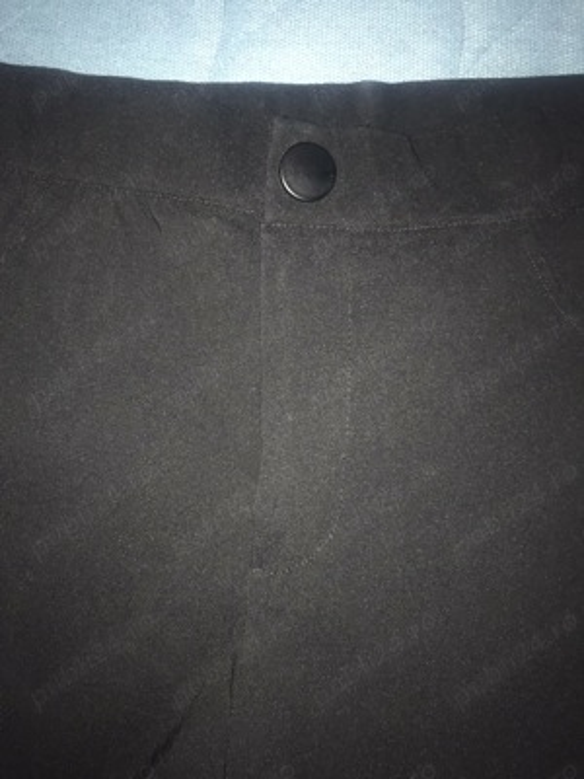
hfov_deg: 49.7
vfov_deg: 63.4
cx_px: 292
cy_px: 390
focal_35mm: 28
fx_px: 630
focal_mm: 3.99
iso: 32
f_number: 1.8
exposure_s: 1/17
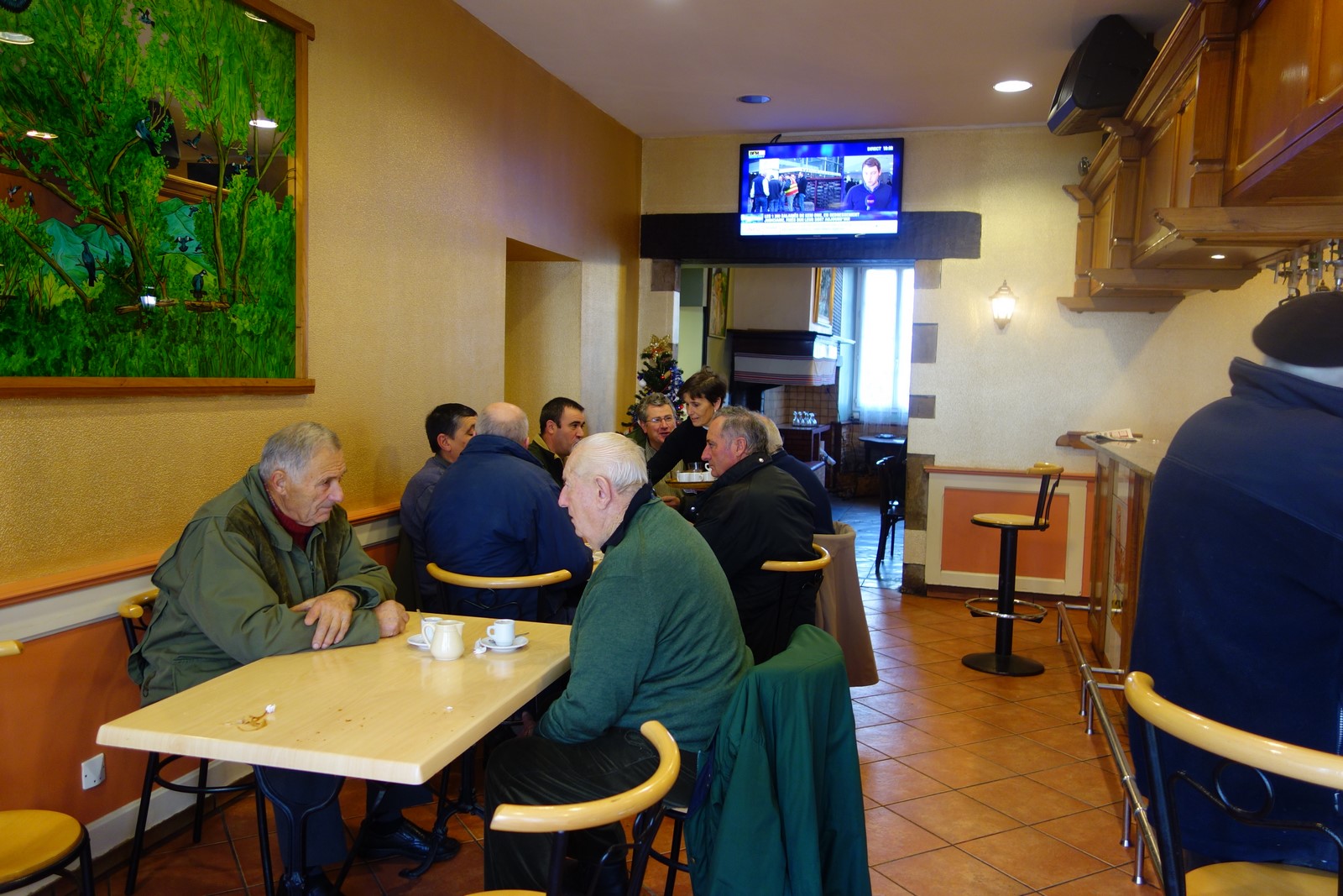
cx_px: 672
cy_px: 448
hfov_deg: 65.5
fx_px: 1045
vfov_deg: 46.4
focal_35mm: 28
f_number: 1.8
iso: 160
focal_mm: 10.4
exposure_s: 1/30
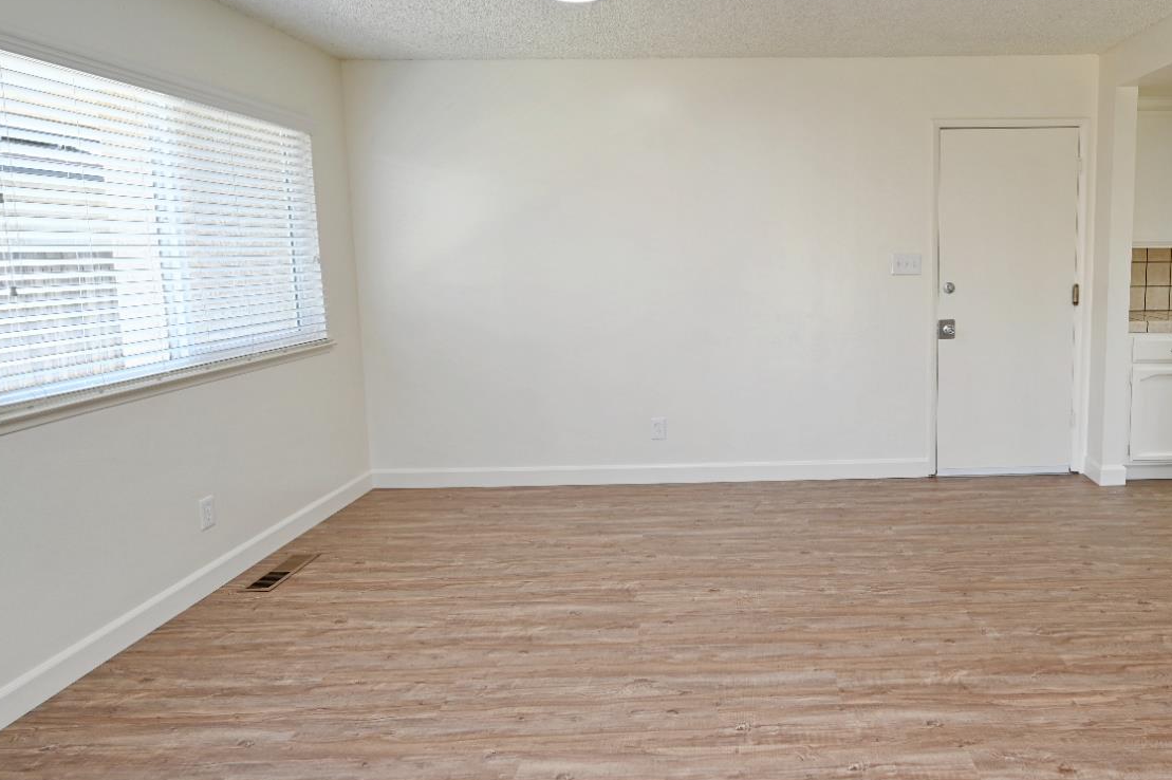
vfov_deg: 53.4
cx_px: 750
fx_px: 770
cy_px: 326
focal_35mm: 24
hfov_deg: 72.9
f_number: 4
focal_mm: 17.5
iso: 200
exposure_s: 1/60
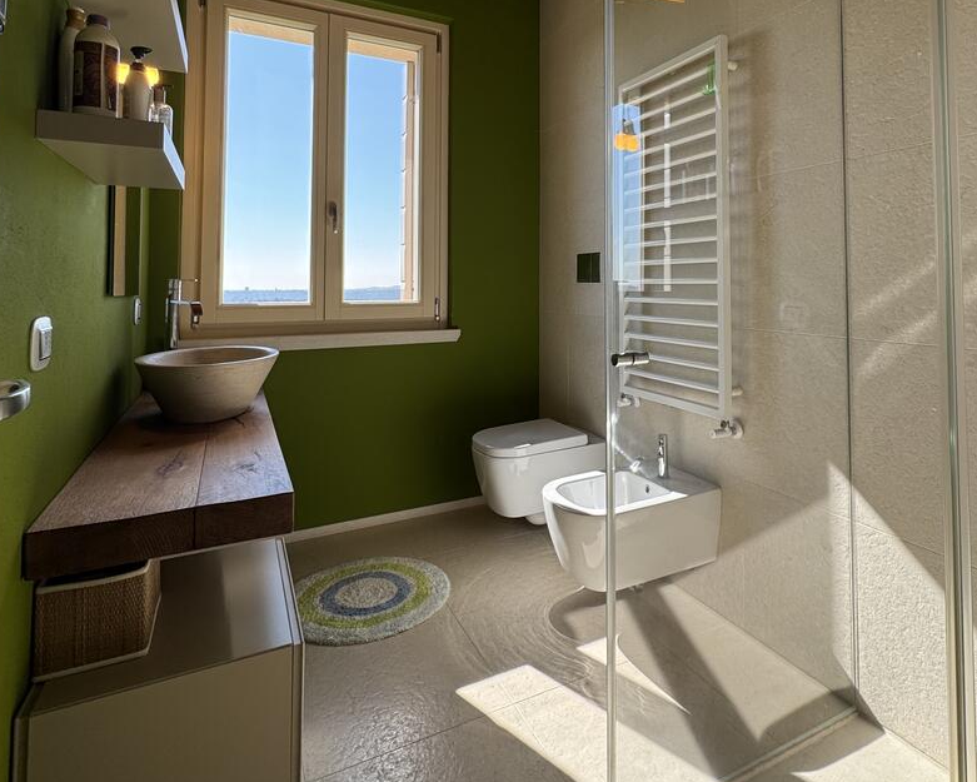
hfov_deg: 77.0
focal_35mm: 21
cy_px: 258
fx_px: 607
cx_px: 574
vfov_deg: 63.8
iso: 40
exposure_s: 1/266
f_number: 2.2
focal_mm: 2.22
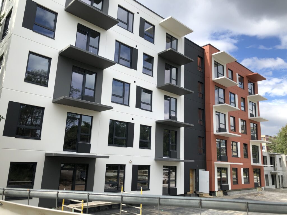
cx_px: 144
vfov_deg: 49.7
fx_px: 232
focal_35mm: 28
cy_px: 108
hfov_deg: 63.4
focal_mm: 4
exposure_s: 1/1091
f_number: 1.8
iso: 20
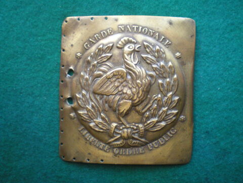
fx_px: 267
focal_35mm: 38
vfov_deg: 37.7
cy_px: 92
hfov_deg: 49.0
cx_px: 122
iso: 400
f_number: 3.1
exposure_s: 1/13
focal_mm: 6.3
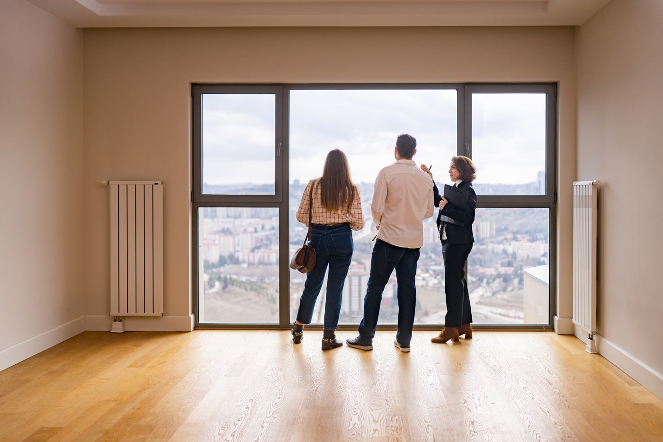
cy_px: 221
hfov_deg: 54.4
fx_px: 644
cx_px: 332
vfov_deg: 37.8
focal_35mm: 35
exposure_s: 1/3200
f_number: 1.4
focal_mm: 35
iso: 100
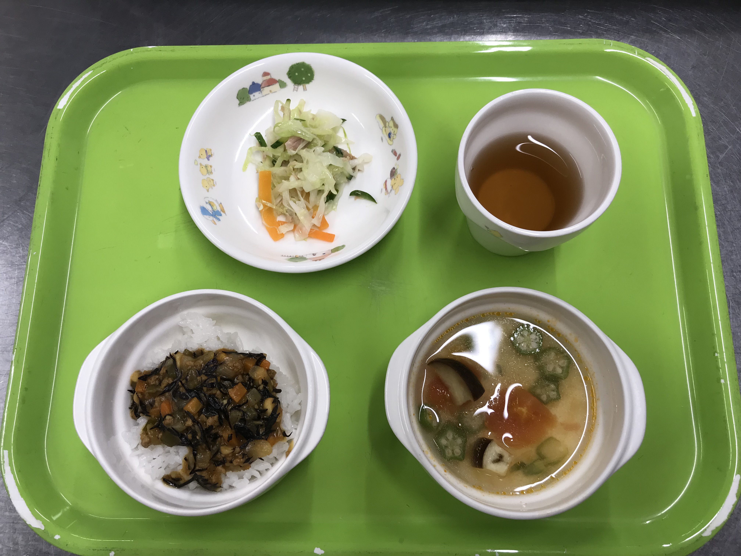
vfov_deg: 49.7
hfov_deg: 63.4
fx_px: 599
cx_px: 370
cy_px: 278
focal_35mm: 28
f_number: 1.8
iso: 25
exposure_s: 1/60
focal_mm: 3.99
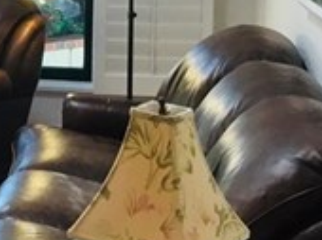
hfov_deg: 15.1
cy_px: -8
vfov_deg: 12.5
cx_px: -210
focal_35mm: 117
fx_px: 1087
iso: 25
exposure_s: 1/30
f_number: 2.4
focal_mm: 3.3
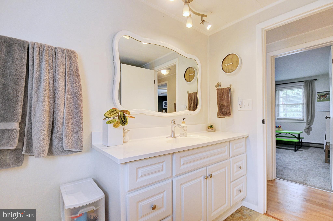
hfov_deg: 53.2
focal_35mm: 36
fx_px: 332
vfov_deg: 36.8
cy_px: 110
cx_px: 166
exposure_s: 1/30
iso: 400
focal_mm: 24
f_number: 10
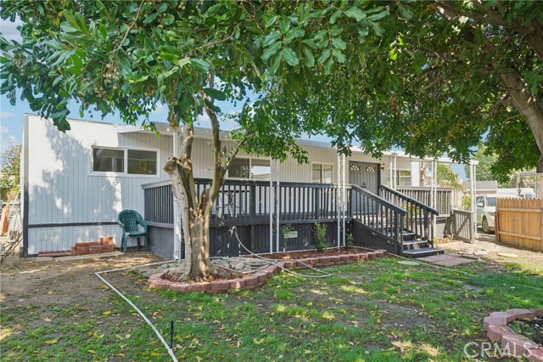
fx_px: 362
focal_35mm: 24
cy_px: 181
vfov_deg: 53.1
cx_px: 272
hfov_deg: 73.8
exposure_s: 1/30
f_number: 8
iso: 100
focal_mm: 24
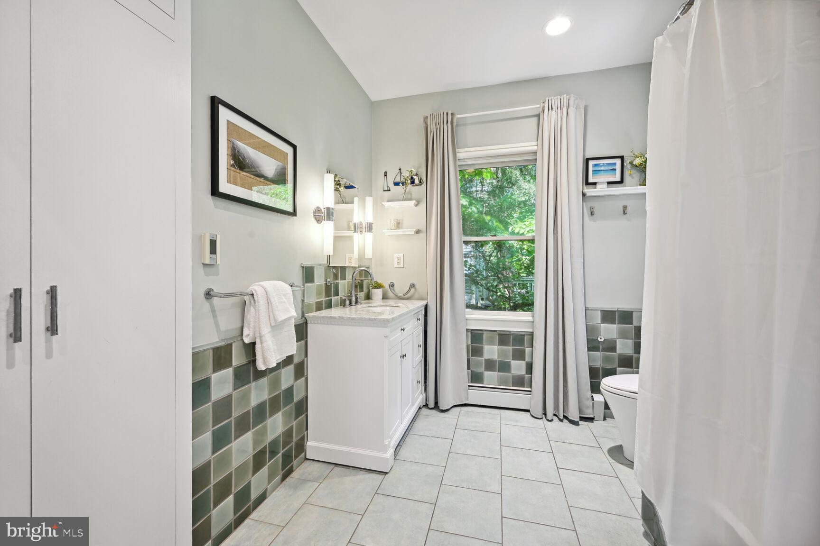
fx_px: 319
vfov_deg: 81.2
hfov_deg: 104.3
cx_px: 410
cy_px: 273
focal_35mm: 14
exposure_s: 1/15
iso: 200
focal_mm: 14
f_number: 9
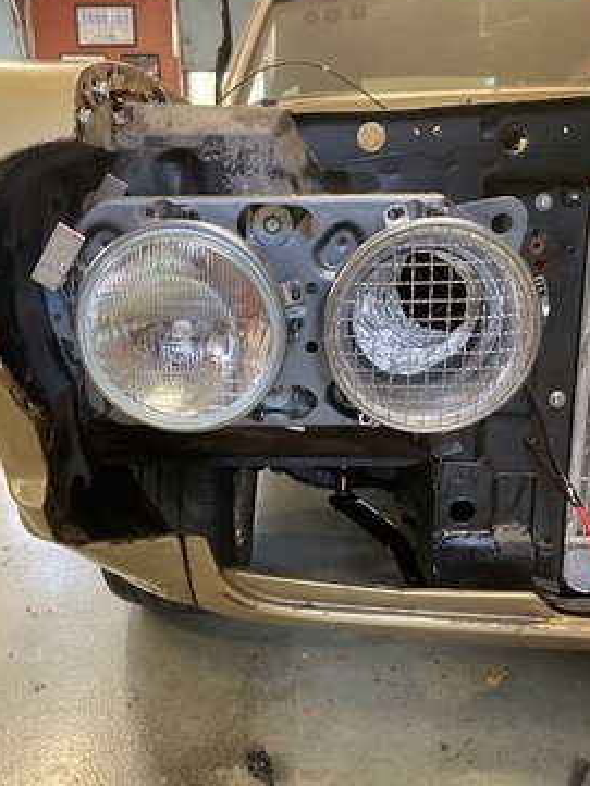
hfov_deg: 45.5
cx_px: 281
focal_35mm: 31
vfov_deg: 58.3
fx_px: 704
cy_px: 403
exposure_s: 1/60
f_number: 1.8
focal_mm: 3.99
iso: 250
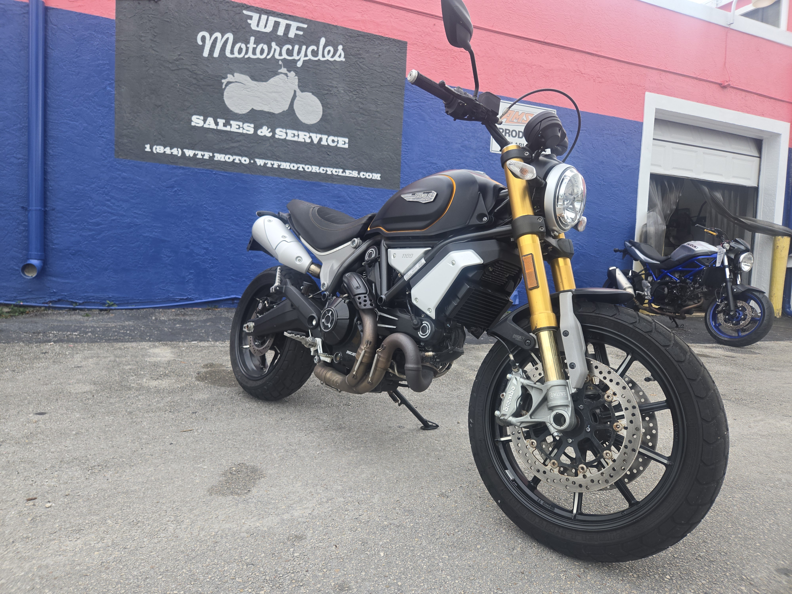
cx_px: 396
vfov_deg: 58.9
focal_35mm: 23
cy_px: 297
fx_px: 526
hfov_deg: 73.9
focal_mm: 5.4
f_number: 1.8
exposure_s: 1/376
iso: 25
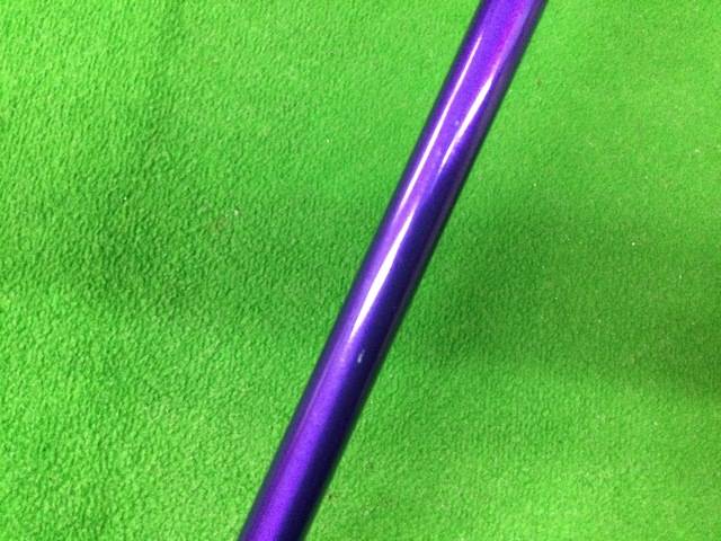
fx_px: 646
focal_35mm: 31
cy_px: 270
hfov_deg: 58.4
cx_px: 360
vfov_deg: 45.4
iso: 200
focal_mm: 3.3
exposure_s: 1/24
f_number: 2.4
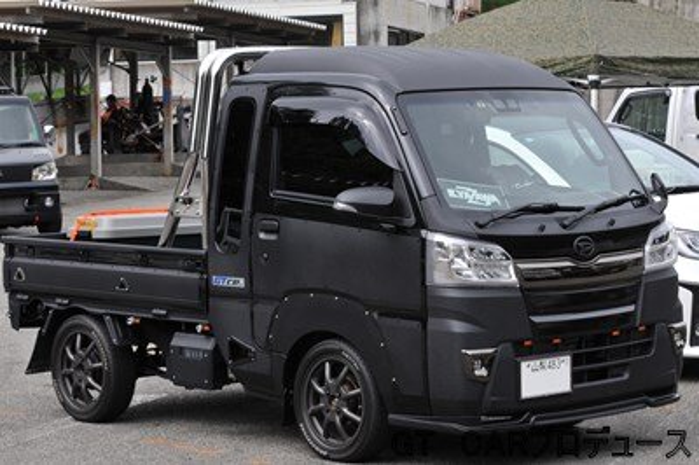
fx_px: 2037
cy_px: 232
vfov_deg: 13.0
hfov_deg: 19.5
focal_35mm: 105
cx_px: 350
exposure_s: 1/200
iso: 400
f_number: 11
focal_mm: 70
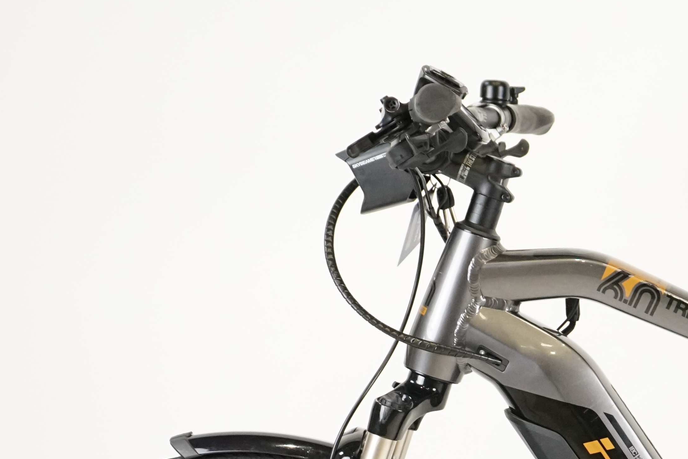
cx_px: 785
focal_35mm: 148
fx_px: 2828
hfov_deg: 13.5
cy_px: 576
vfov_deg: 9.1
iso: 3200
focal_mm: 54
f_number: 5.6
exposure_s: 1/200
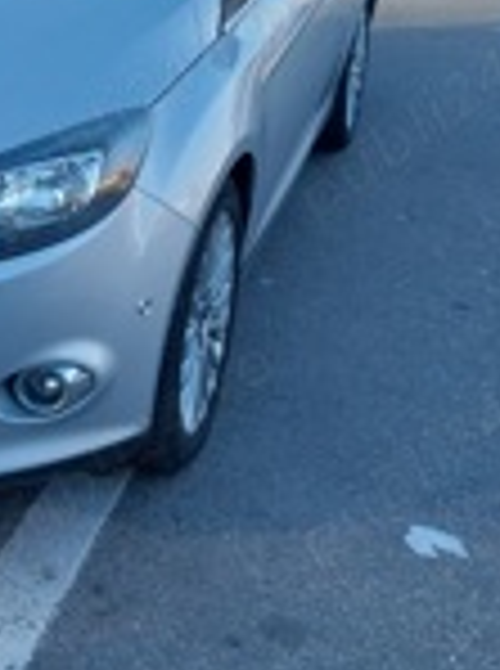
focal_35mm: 70
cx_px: -32
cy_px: 184
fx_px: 1354
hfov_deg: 20.1
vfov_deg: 27.5
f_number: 1.8
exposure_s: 1/312
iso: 25
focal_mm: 4
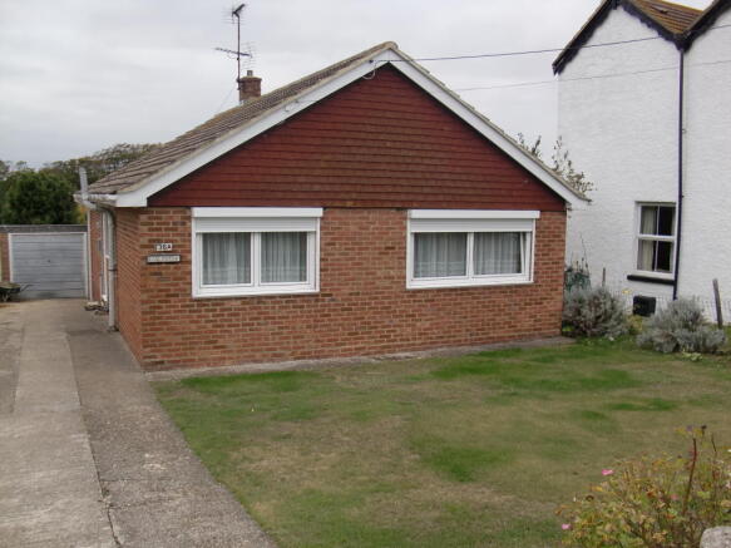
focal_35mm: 36
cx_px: 366
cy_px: 274
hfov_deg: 51.4
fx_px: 760
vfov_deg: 39.6
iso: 64
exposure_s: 1/400
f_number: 2.8
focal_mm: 6.3
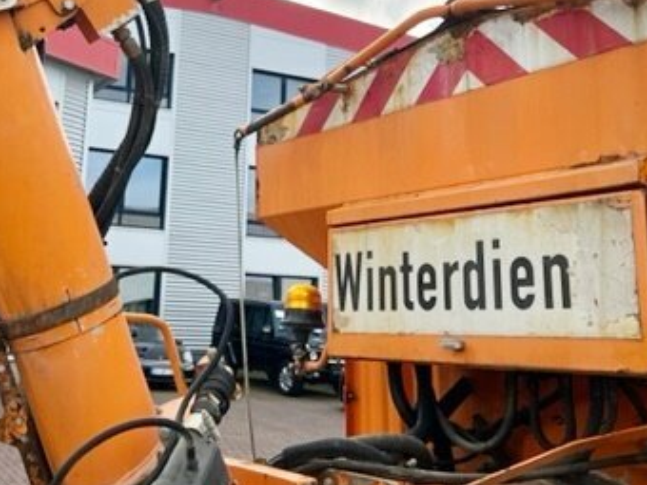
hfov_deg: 38.6
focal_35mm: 49
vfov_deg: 29.2
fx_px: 916
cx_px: 236
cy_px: 114
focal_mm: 5.7
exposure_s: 1/2841
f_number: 1.5
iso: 50
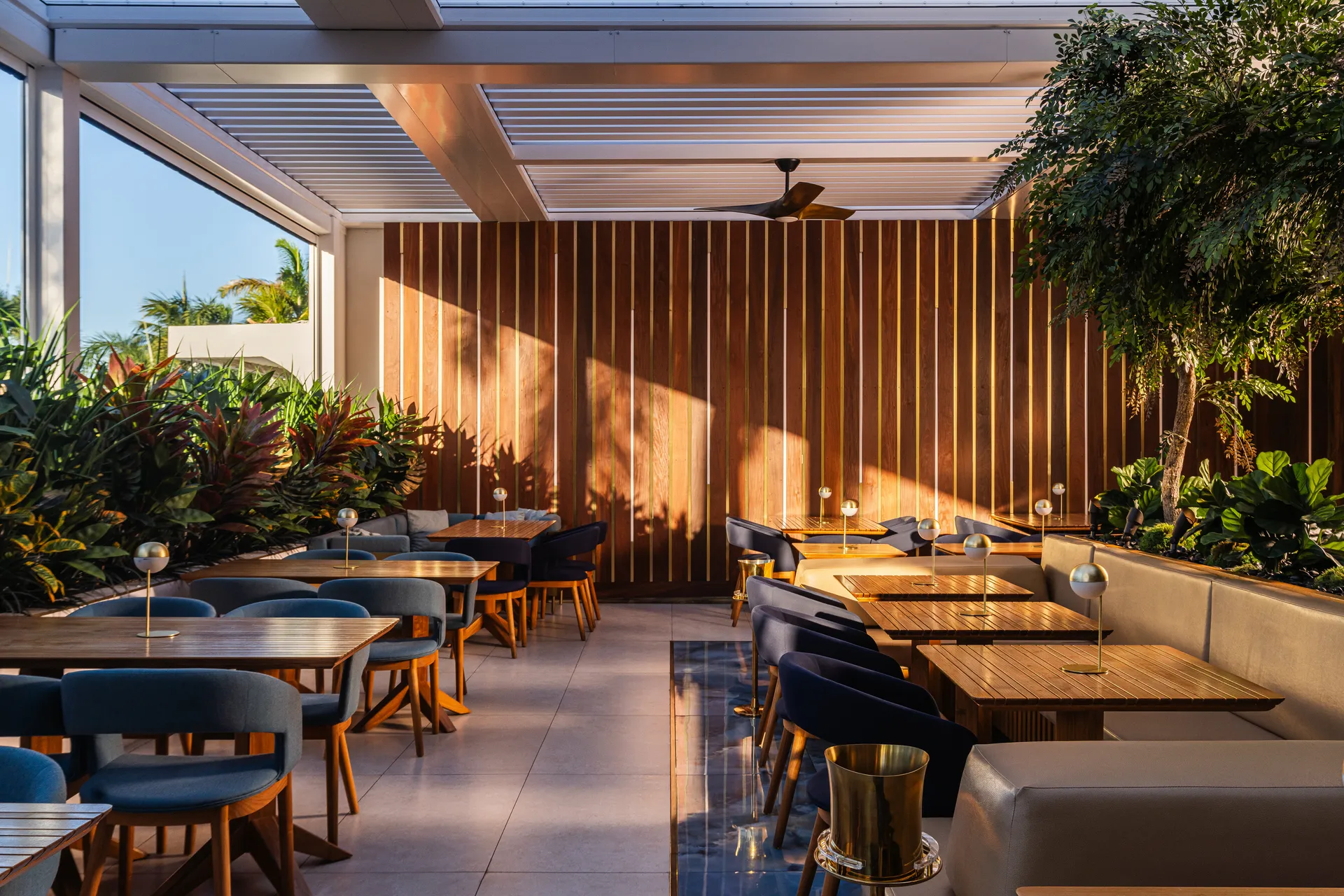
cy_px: 448
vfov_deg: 41.1
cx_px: 672
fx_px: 1195
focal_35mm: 32
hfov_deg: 58.7
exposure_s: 1/250
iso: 200
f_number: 8
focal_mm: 32
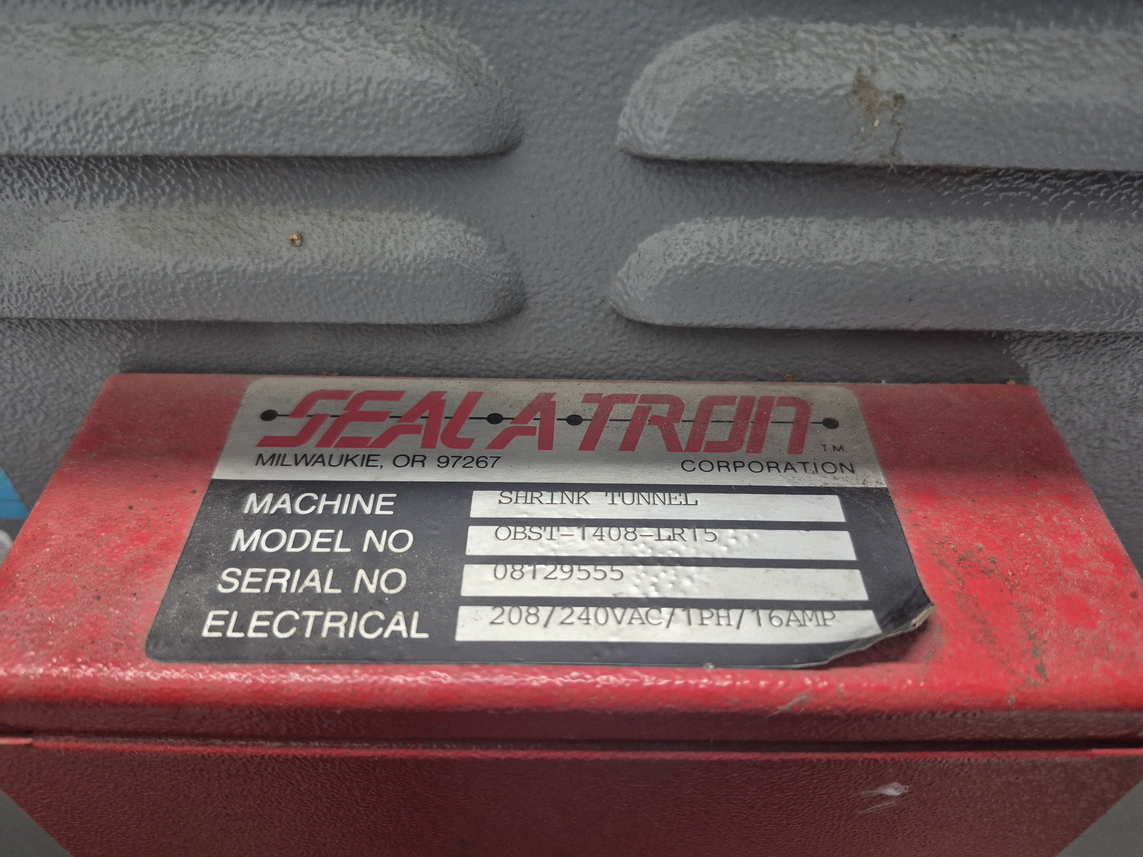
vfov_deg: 58.9
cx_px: 572
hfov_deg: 73.9
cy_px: 428
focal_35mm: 23
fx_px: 759
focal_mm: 5.4
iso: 640
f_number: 1.8
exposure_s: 1/120
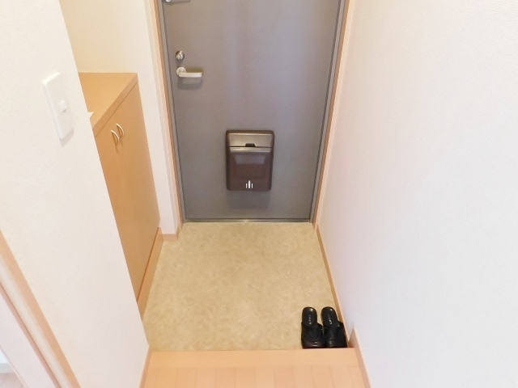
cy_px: 194
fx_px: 359
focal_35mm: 24
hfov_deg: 71.6
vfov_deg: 56.8
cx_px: 259
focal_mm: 4.1
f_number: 3
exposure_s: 1/13
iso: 400
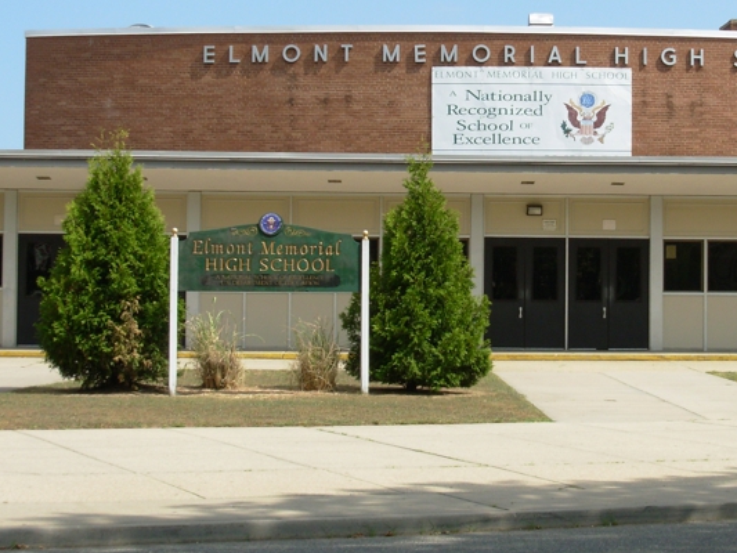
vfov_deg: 15.4
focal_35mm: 96
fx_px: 2044
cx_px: 501
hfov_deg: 20.4
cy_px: 163
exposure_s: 1/813
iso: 50
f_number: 3.4
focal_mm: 10.5
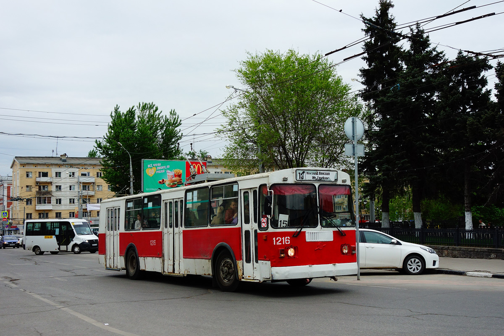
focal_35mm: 41
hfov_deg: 47.4
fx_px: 574
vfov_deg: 32.6
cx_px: 252
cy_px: 168
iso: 125
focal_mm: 15.1
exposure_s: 1/500
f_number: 3.5
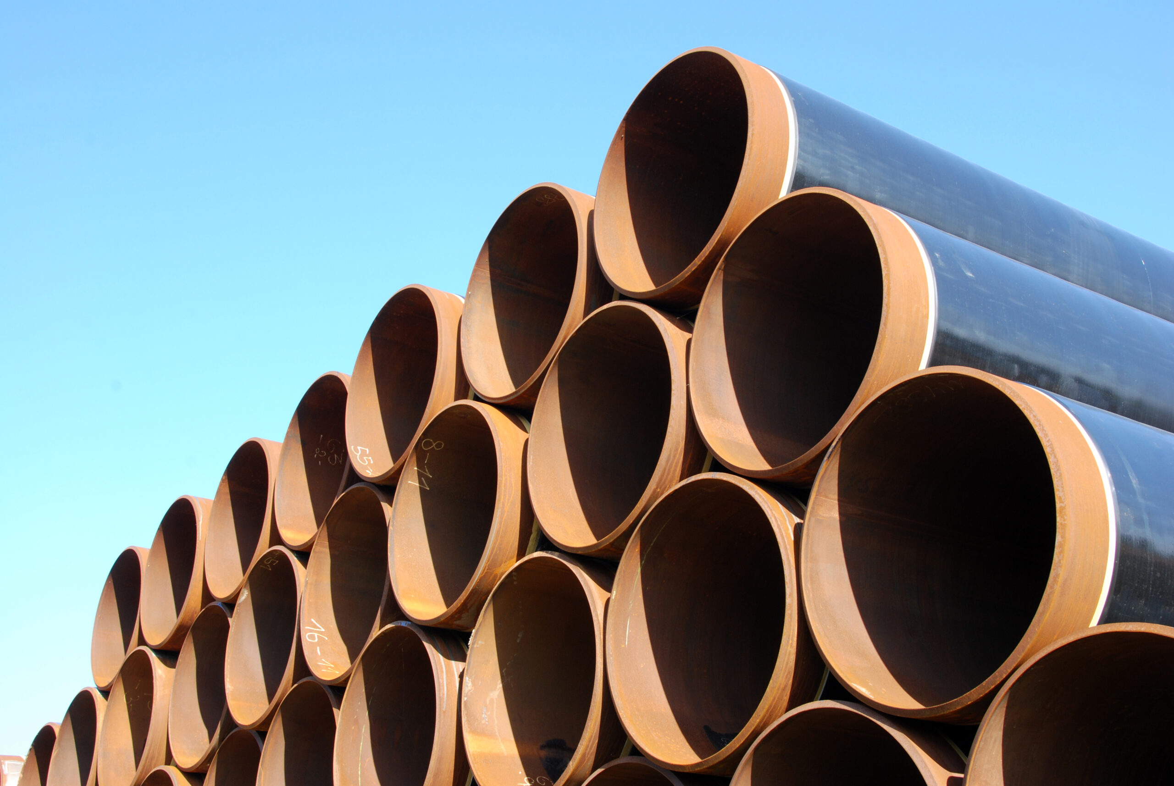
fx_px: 1420
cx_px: 587
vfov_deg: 30.9
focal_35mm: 44
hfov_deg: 44.9
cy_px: 393
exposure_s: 1/30
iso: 160
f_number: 13
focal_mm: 29
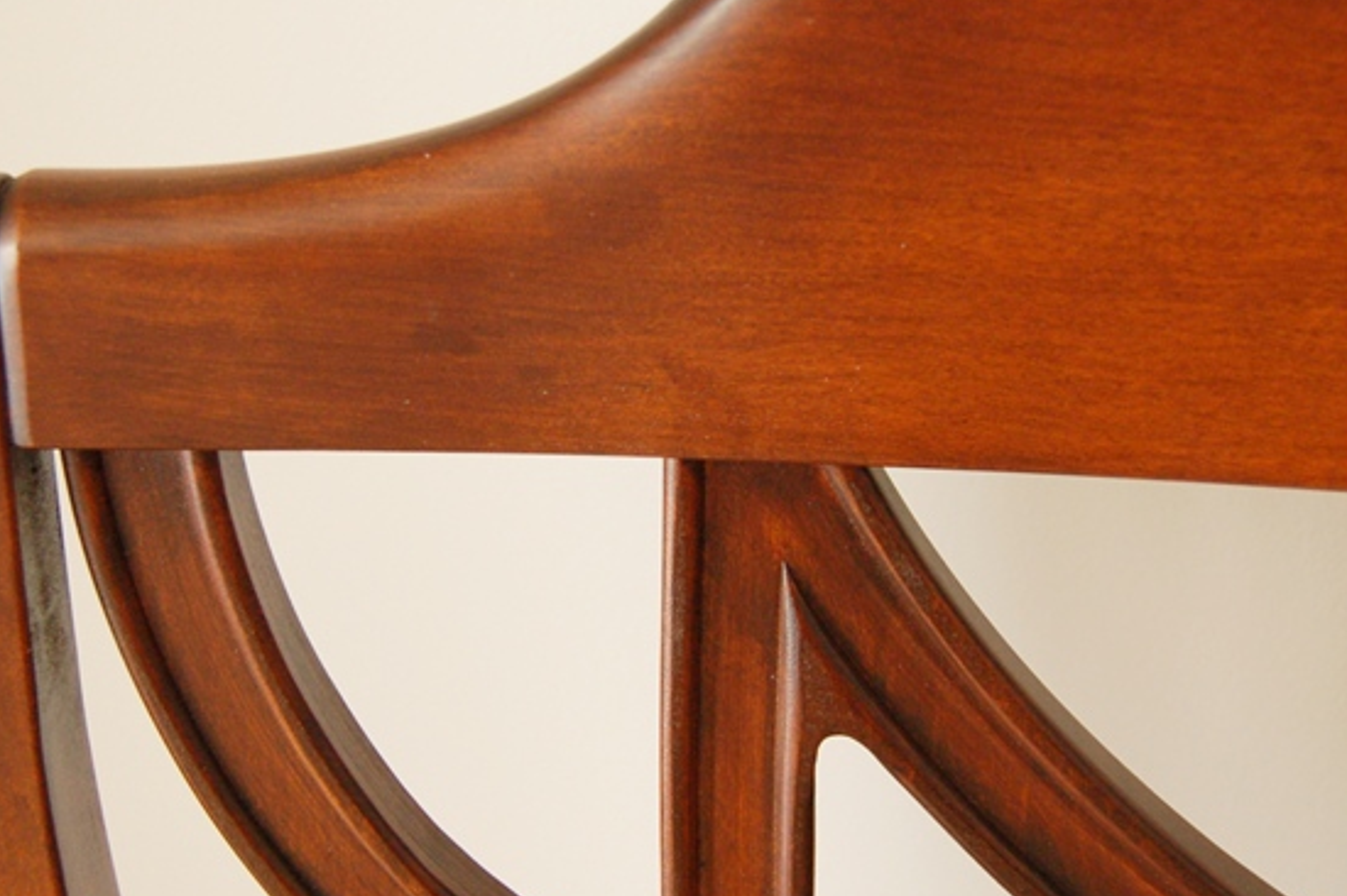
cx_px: 573
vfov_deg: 21.2
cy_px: 404
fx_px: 2393
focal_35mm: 64
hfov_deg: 31.4
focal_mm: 26
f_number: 4.2
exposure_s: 1/25
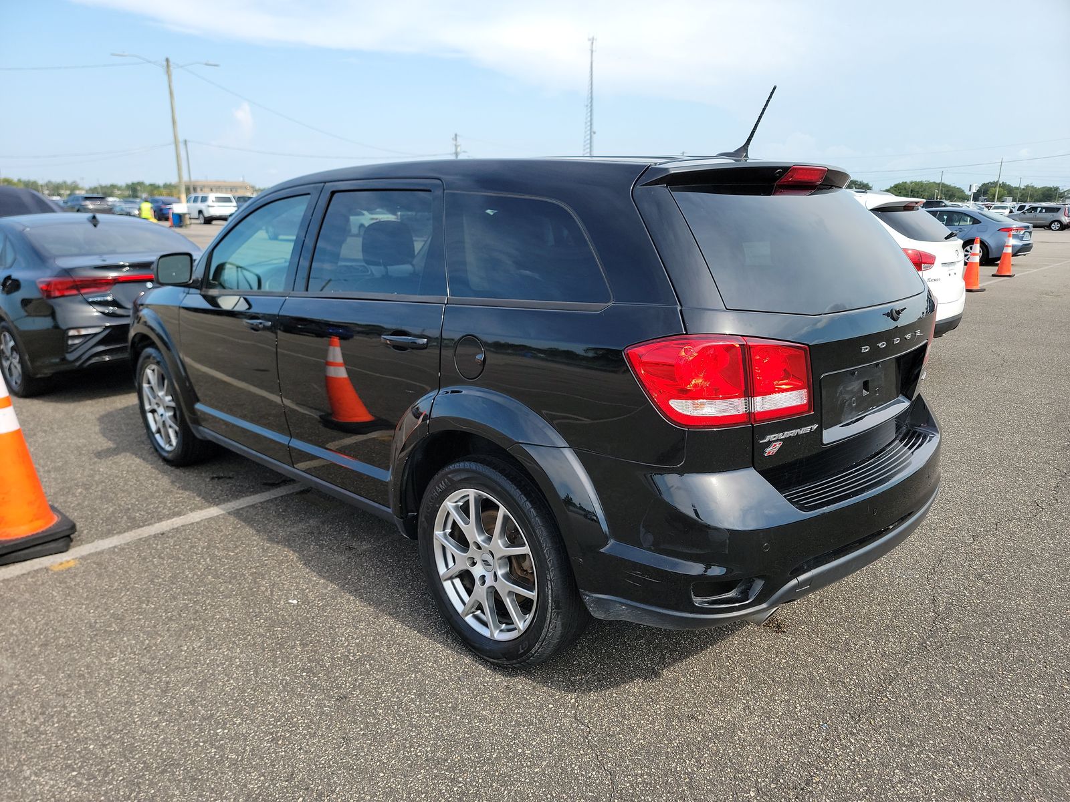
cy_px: 401
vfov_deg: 56.8
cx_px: 535
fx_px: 742
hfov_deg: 71.6
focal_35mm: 24
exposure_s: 1/421
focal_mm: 6.7
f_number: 1.8
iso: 50
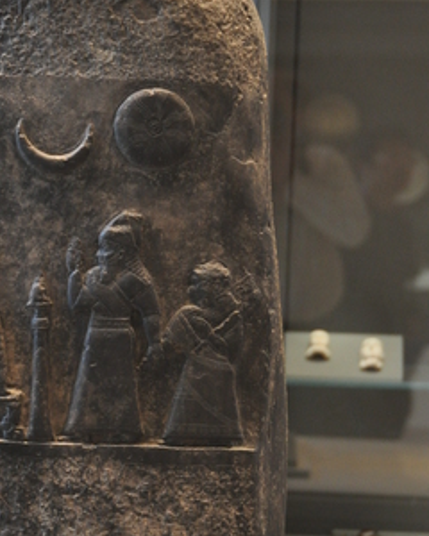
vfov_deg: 10.4
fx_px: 2952
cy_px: 370
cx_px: 78
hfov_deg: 8.3
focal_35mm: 186
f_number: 4.8
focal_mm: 60
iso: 800
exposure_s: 1/20
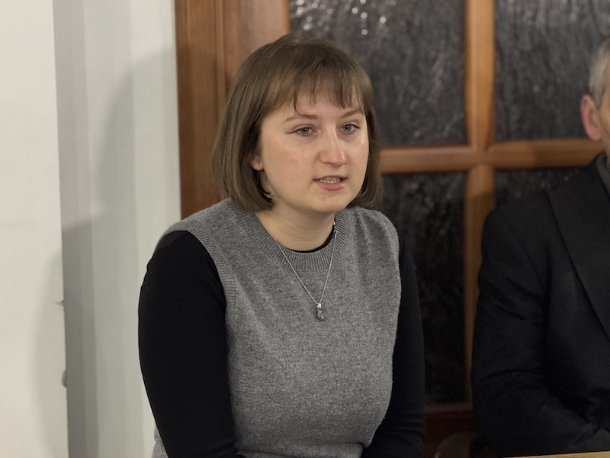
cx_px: 305
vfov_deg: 12.3
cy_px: 229
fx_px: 2115
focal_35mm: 120
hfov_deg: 16.4
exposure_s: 1/50
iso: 640
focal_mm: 15.66
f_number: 2.8
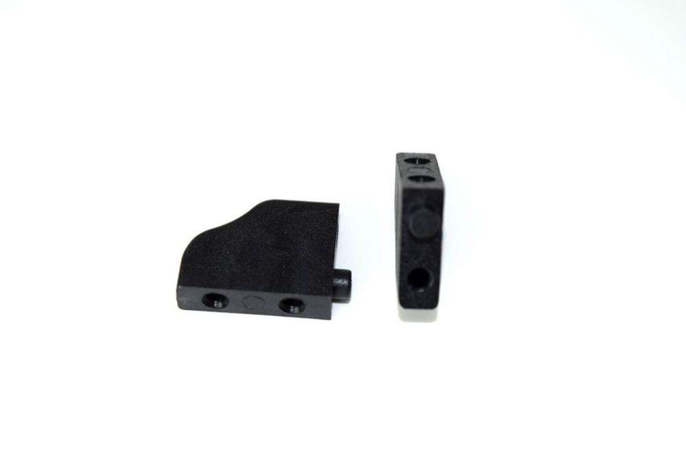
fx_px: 1487
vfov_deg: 17.5
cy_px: 229
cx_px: 343
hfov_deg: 26.0
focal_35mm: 78
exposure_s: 1/60
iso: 100
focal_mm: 52
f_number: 8
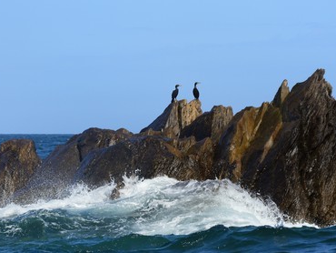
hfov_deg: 9.1
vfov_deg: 6.8
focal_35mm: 218
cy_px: 126
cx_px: 148
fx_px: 2117
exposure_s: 1/1000
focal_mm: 200
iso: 800
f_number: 14
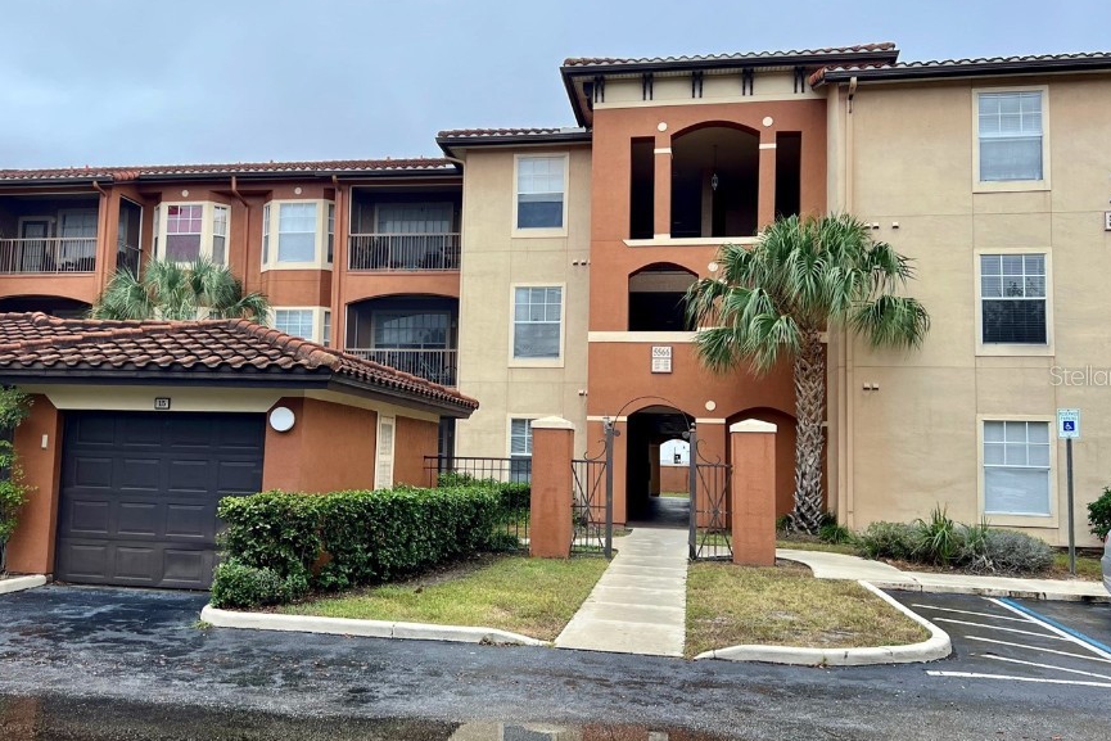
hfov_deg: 58.6
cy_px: 375
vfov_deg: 41.1
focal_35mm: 32
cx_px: 512
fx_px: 988
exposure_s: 1/1311
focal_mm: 5.7
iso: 50
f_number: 1.5
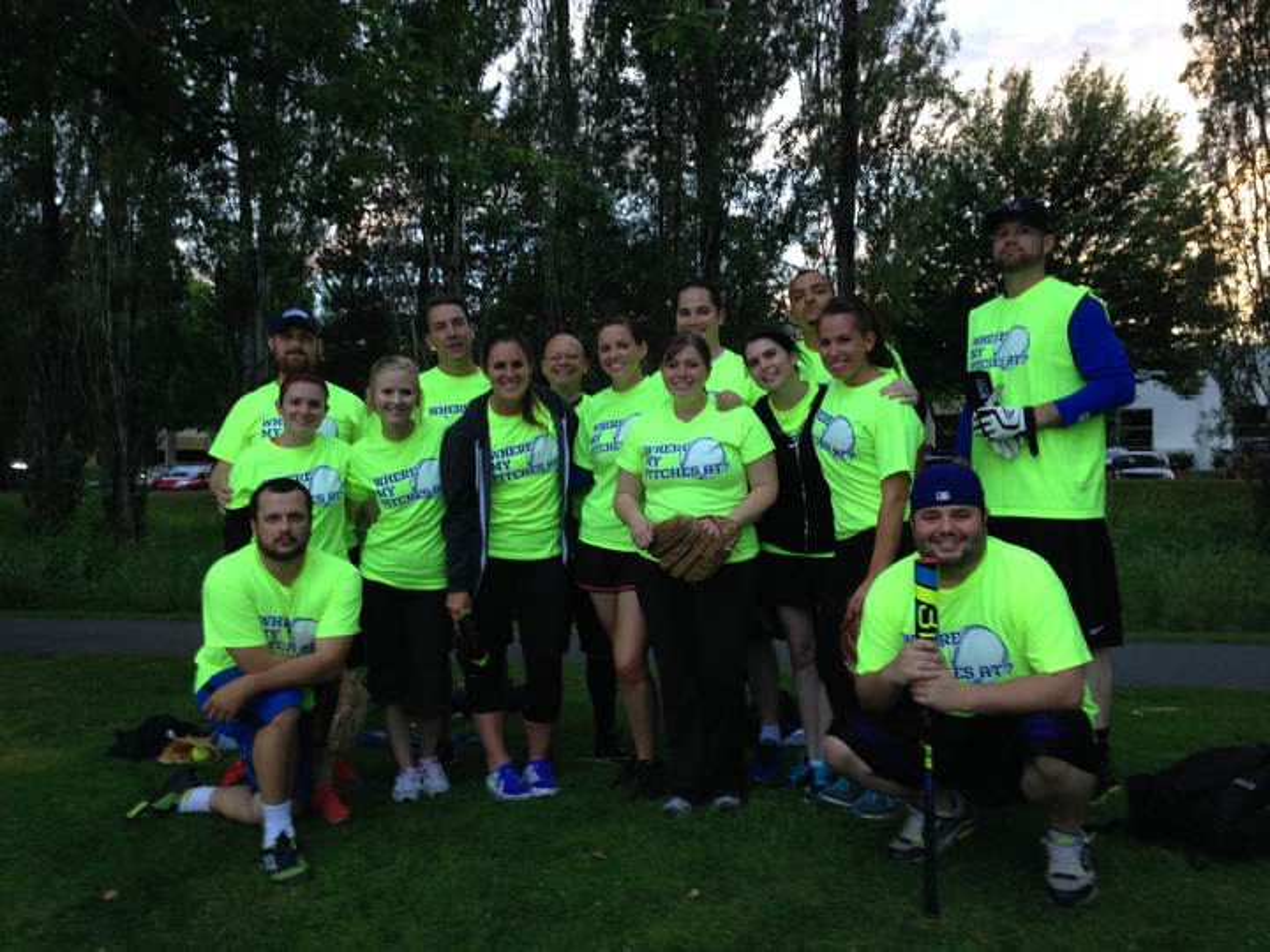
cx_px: 635
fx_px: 1211
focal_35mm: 33
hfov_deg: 55.4
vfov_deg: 42.9
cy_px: 476
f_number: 2.4
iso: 100
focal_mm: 4.12
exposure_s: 1/20
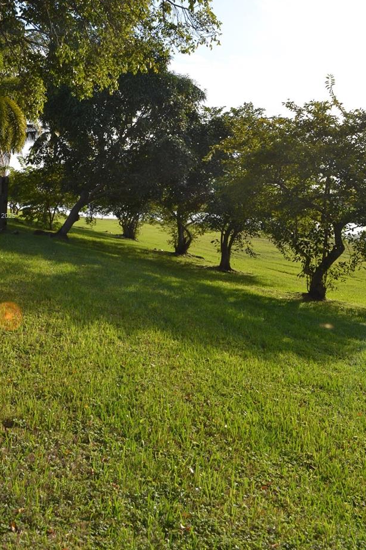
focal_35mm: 35
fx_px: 535
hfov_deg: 37.7
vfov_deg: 54.0
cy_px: 216
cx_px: 157
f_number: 7.1
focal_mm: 18
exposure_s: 1/200
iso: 100
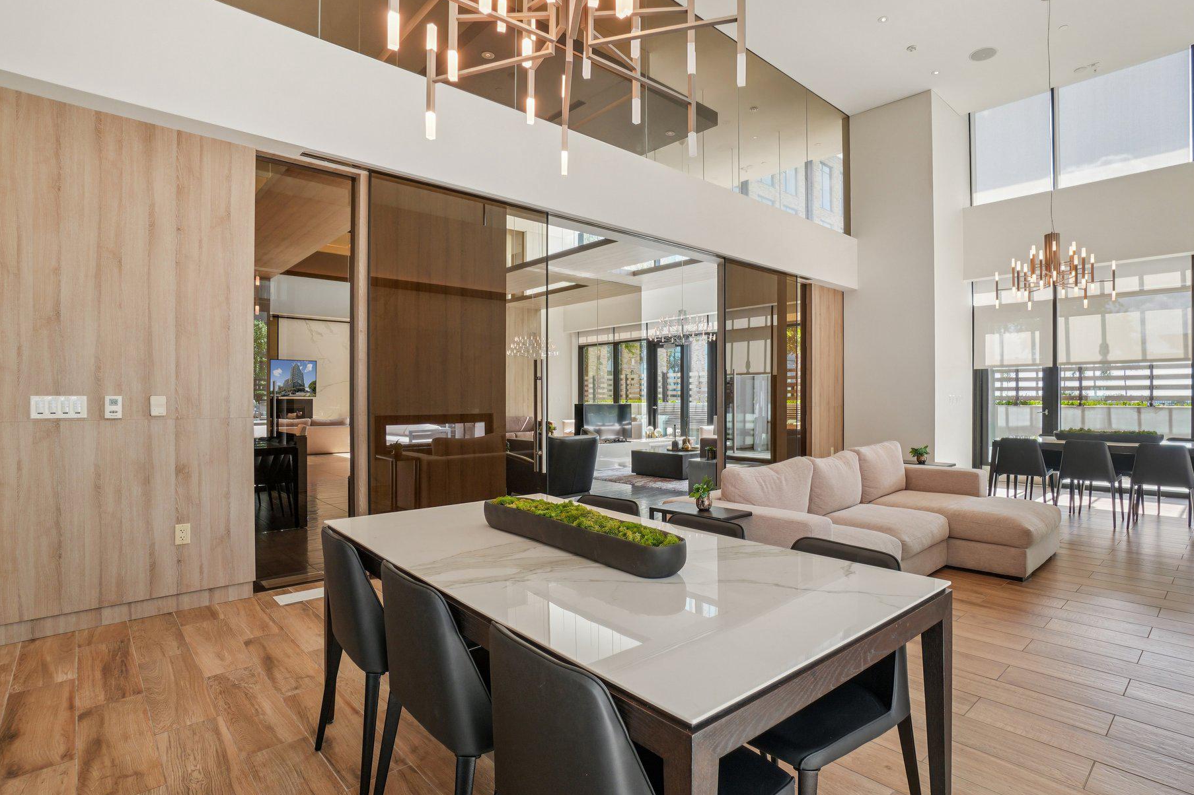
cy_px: 413
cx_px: 665
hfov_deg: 92.9
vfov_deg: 70.4
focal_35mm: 17
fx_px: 564
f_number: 7.1
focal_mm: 10
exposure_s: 1/15
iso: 100
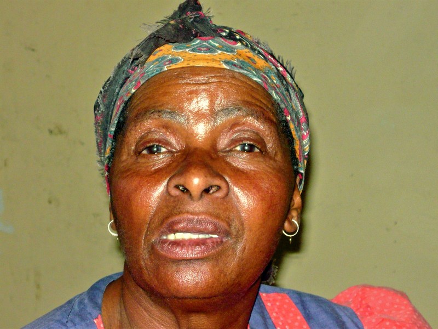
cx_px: 219
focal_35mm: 100
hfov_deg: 19.6
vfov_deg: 14.8
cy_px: 164
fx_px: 1265
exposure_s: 1/60
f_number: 5.1
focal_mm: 16.5
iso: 400
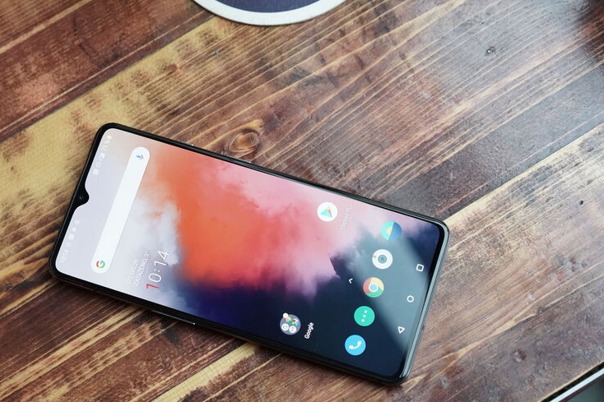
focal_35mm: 72
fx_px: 1208
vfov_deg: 18.9
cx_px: 236
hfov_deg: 28.0
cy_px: 235
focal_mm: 55
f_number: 5
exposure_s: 1/320
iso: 8000
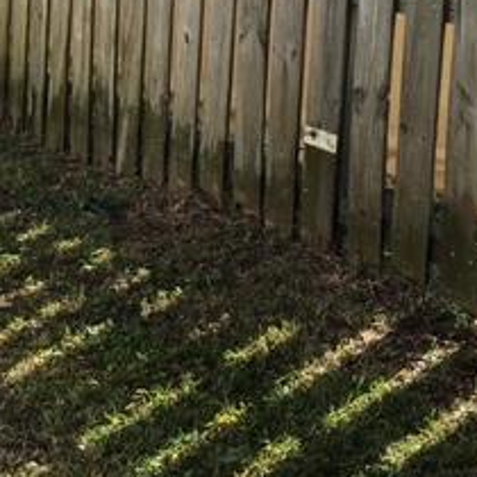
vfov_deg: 22.0
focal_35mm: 78
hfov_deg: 21.2
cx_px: -36
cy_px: 116
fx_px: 1216
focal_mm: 4.15
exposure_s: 1/905
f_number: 2.2
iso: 25
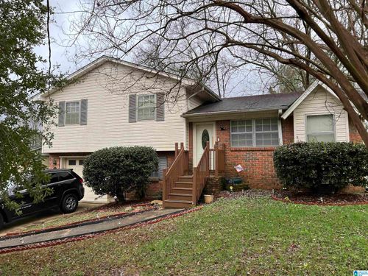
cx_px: 184
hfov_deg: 67.3
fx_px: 276
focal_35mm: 26
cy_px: 138
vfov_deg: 53.1
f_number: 1.5
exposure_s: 1/210
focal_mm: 5.7
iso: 40
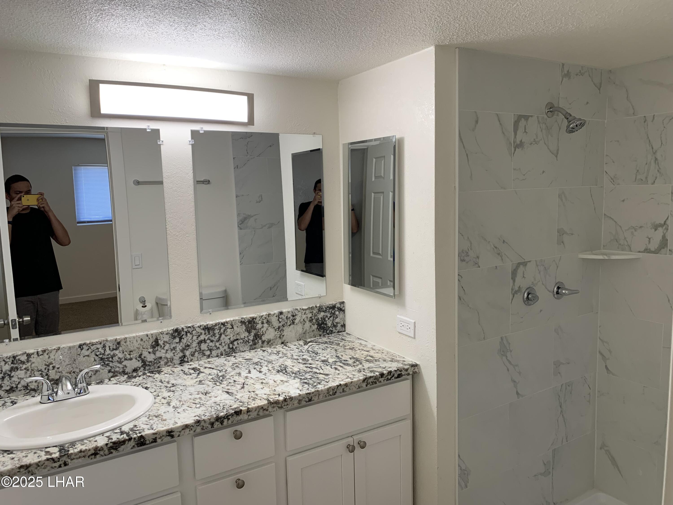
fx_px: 505
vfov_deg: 53.1
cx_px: 336
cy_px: 252
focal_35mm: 26
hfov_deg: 67.3
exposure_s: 1/120
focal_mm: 4.25
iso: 80
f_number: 1.8
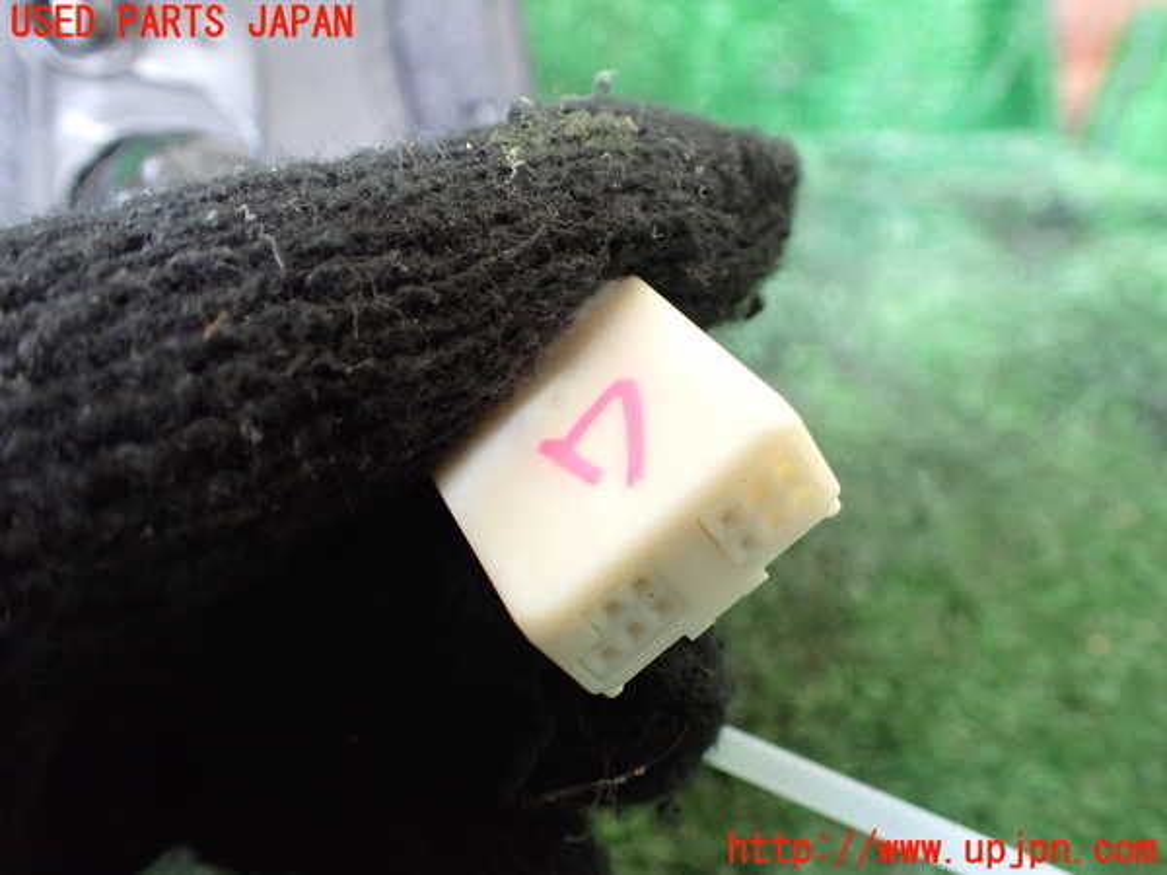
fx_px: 1011
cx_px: 584
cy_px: 438
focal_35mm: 30
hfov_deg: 60.0
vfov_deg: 46.8
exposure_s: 1/30
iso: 1000
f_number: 2.3
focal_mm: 5.4
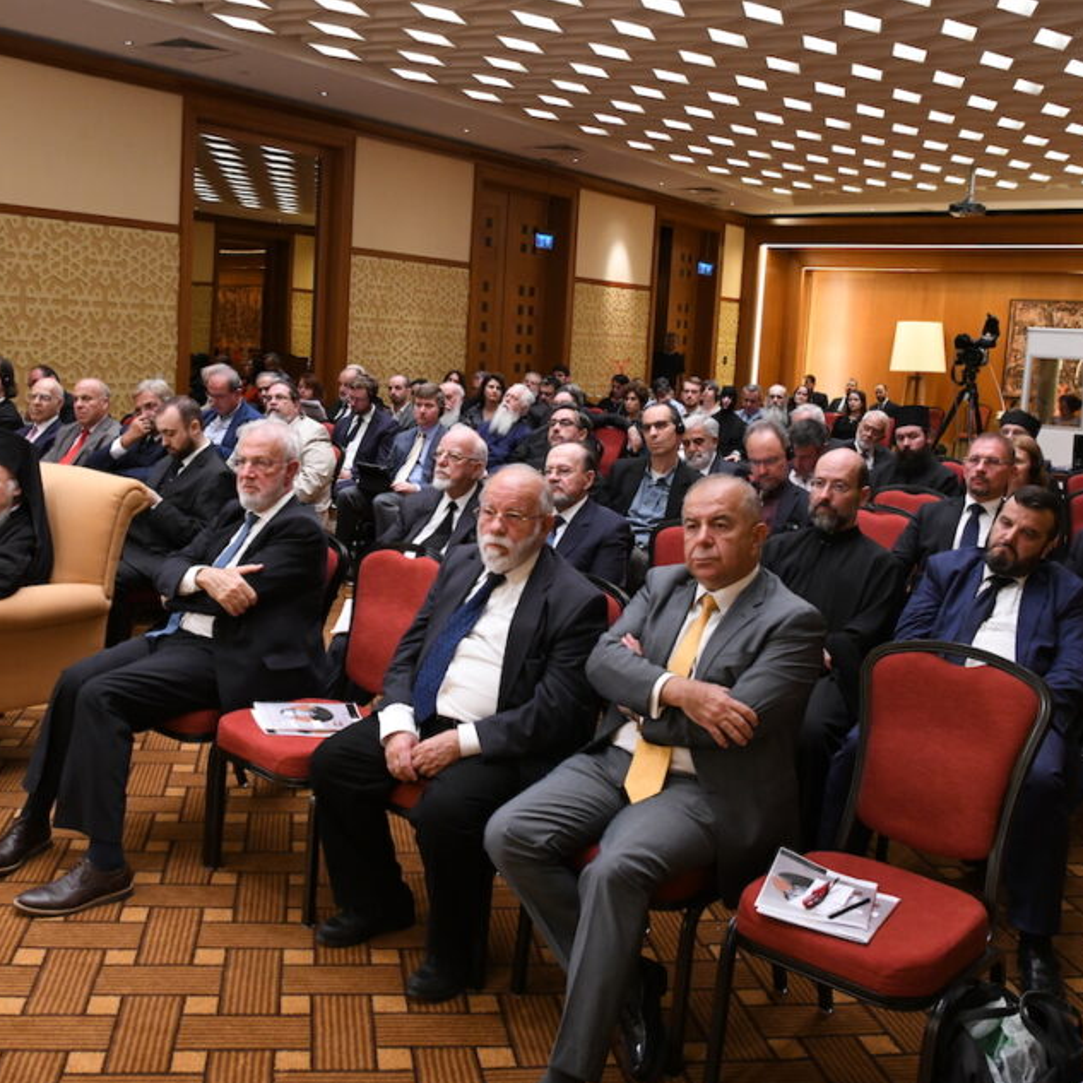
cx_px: 438
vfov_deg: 49.7
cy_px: 502
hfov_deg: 49.5
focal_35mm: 33
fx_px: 1168
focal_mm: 24
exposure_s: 1/80
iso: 4000
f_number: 5.6
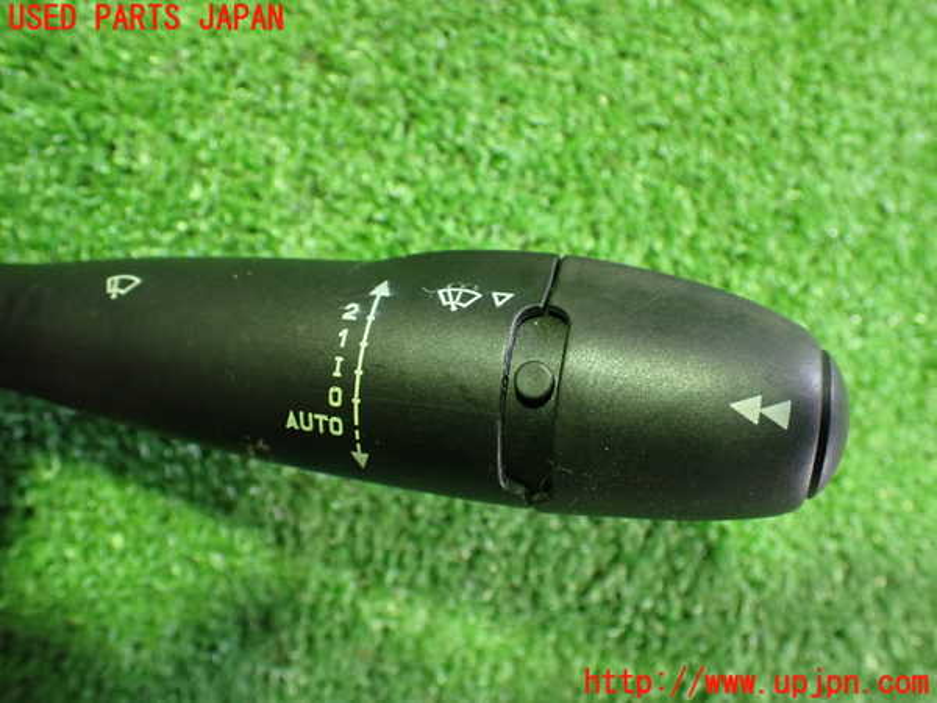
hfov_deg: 60.0
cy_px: 352
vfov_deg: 46.8
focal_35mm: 30
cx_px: 468
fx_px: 812
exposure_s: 1/30
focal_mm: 5.4
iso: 1000
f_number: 2.3
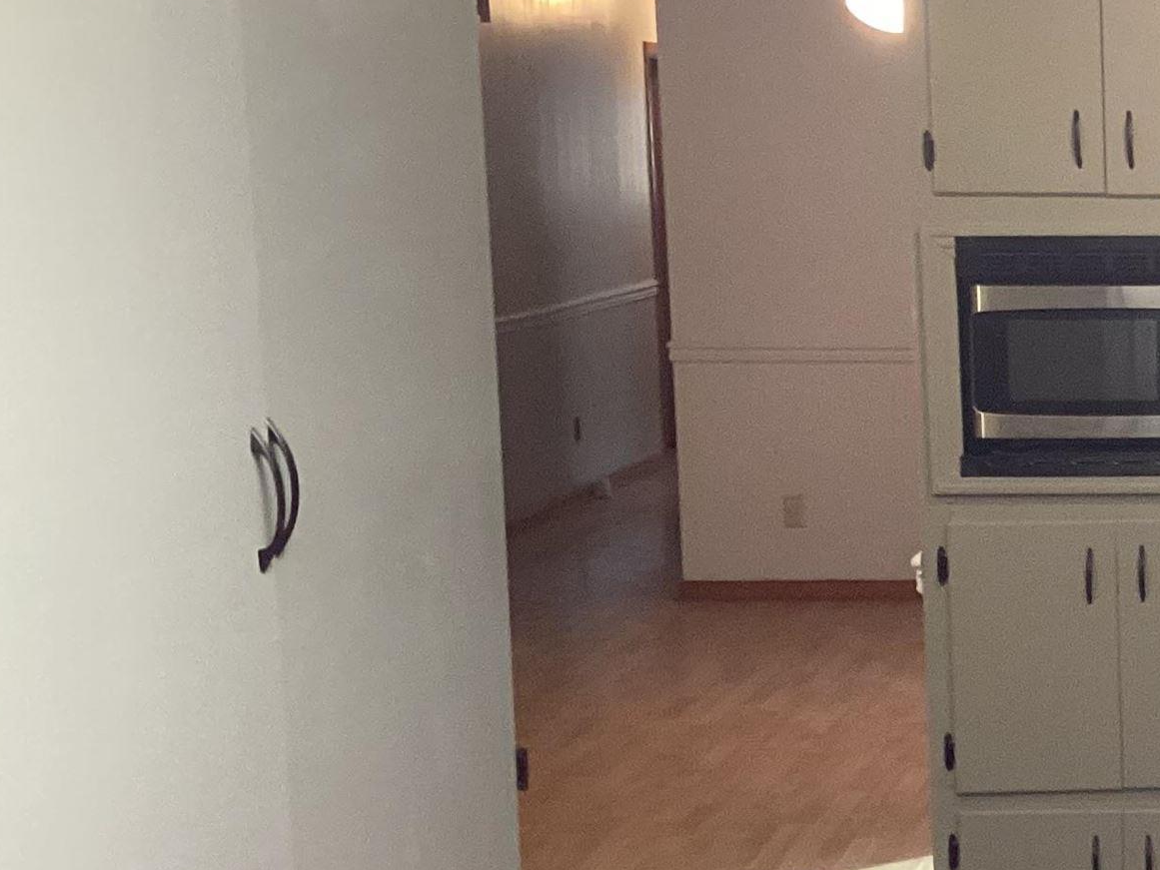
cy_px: 559
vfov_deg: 18.0
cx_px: 1490
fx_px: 2748
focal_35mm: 82
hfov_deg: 21.6
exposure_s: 1/60
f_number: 2.4
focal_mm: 3.3
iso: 320
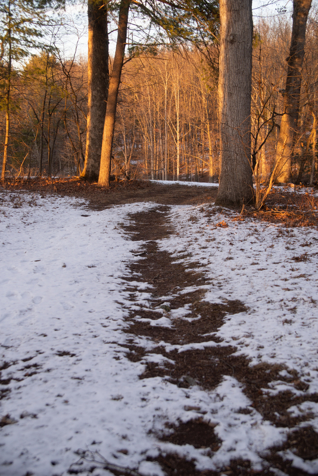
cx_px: 159
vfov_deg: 39.6
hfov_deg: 27.0
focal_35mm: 50
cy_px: 238
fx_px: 662
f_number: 7.1
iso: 400
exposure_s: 1/160
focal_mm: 50
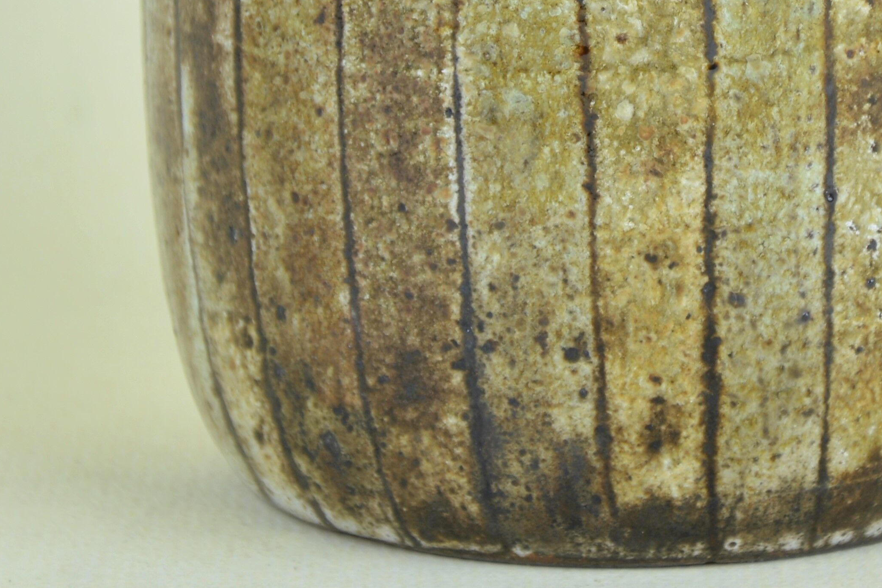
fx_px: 11206
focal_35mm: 457
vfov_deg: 3.0
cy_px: -180
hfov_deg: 4.5
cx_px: 566
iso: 100
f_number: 5.6
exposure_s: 1/25
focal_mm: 105
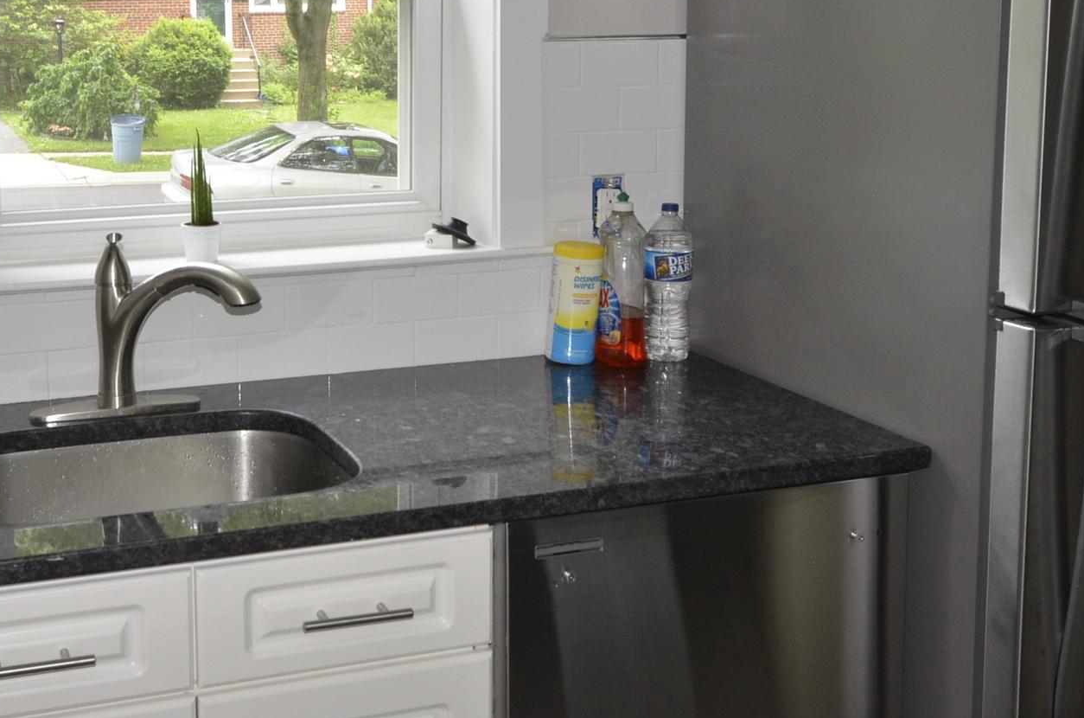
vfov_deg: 27.1
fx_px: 1472
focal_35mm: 49
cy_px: 202
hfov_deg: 39.7
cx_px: 318
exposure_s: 1/60
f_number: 5.6
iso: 800
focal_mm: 20
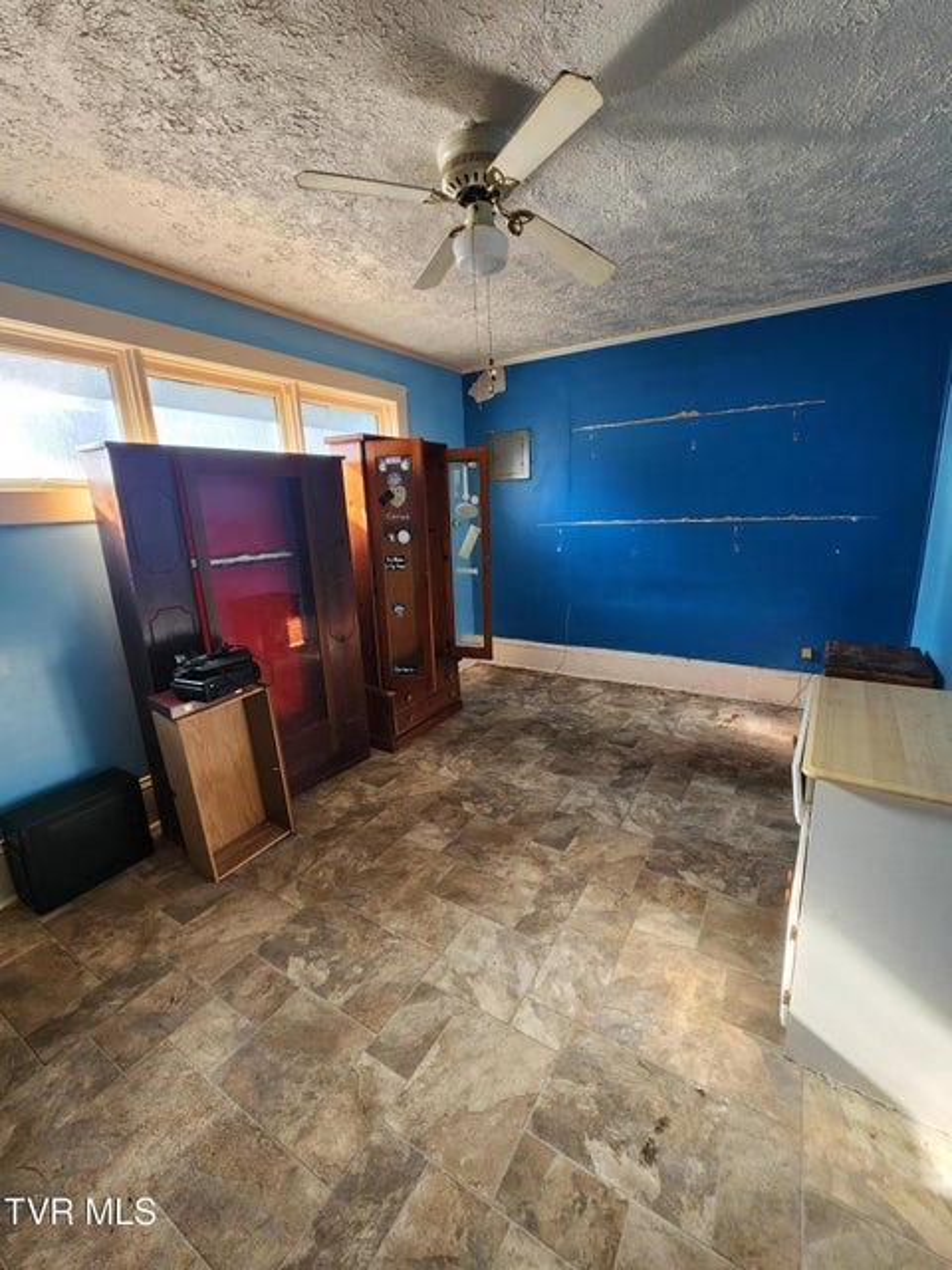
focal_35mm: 13
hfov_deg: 89.9
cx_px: 476
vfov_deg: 106.2
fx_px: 477
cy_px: 635
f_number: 2.2
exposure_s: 1/60
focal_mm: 2.2
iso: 80
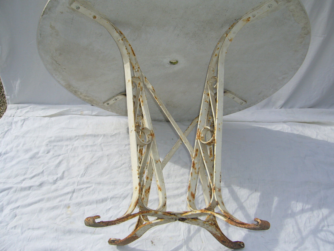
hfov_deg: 52.6
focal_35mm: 35
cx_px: 167
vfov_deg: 40.7
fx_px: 338
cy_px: 126
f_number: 5.6
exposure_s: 1/400
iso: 80
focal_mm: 5.8
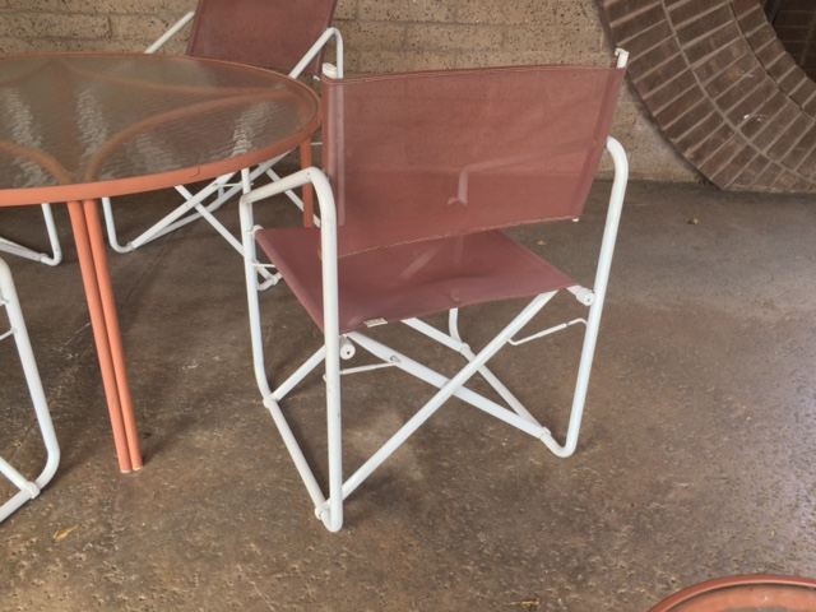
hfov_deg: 61.7
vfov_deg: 48.2
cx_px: 408
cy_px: 306
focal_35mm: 29
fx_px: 684
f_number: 2.2
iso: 32
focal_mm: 4.15
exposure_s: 1/123
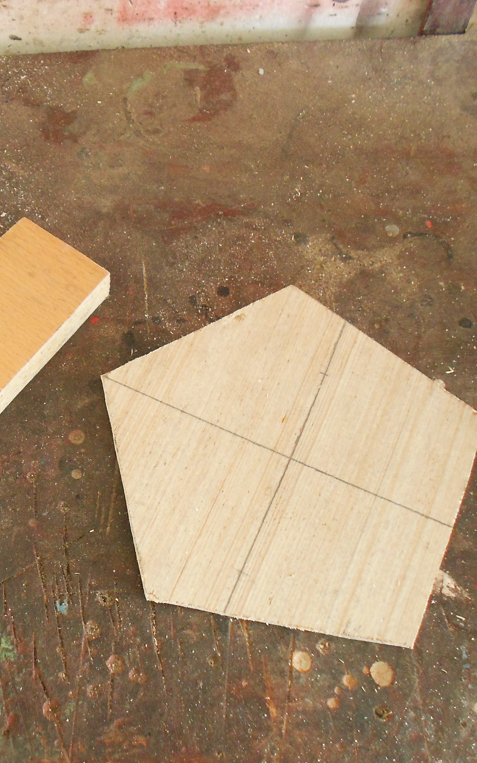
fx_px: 874
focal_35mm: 42
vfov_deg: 47.2
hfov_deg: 29.4
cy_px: 390
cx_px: 57
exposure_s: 1/50
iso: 400
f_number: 3.4
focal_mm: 5.1
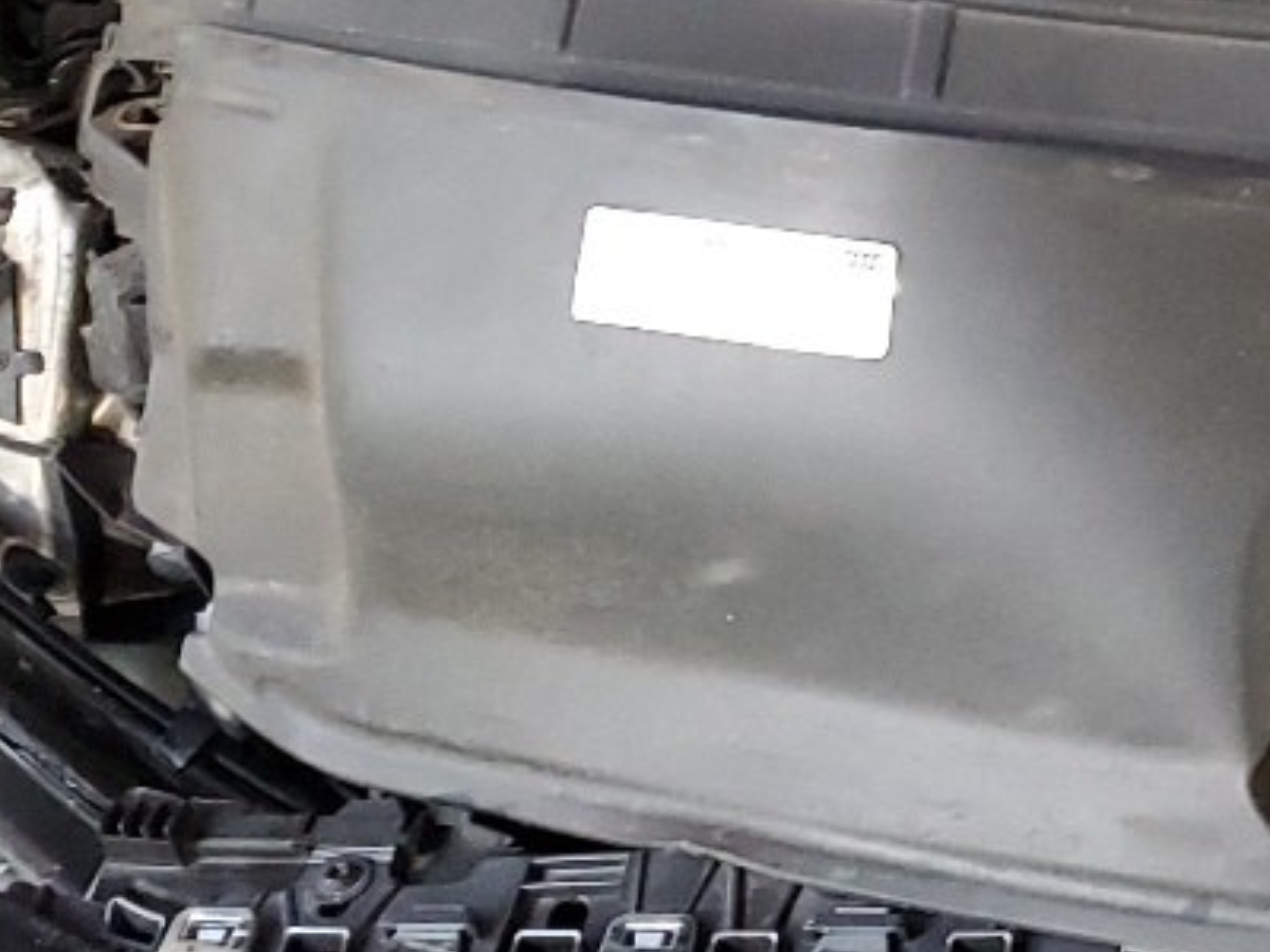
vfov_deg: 14.1
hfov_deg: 18.0
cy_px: 51
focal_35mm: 104
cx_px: 1489
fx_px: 3816
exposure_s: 1/30
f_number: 1.5
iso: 333
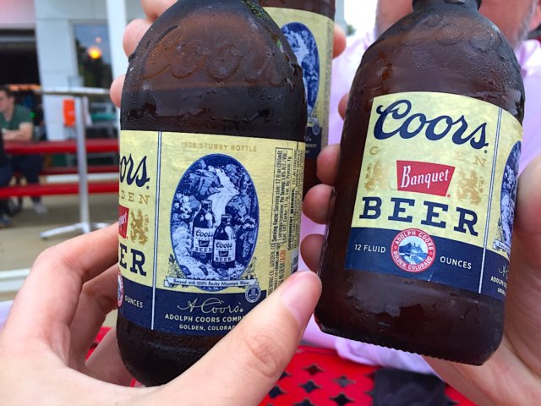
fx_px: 453
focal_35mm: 29
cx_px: 270
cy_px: 203
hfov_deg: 61.7
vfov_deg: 48.2
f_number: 2.2
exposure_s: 1/30
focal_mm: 4.15
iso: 50
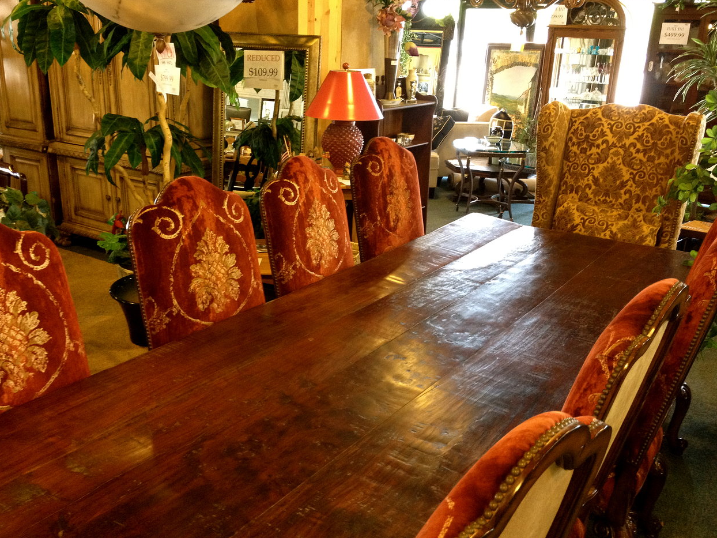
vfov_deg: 39.7
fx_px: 746
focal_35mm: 36
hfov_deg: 51.4
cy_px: 264
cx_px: 352
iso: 250
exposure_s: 1/20
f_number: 2.4
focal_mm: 4.28
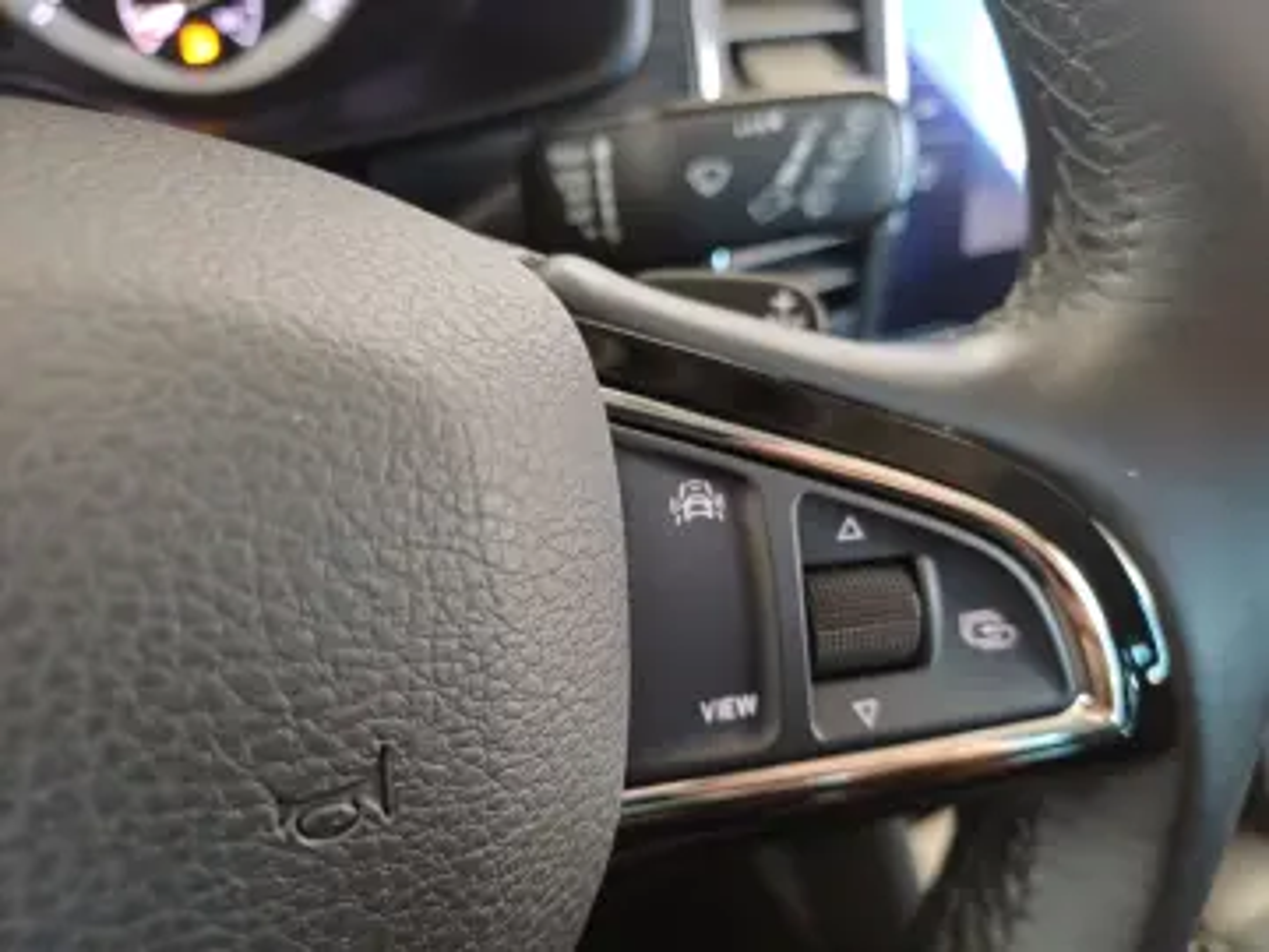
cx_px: 634
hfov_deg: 69.4
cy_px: 476
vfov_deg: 54.9
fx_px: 916
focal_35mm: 25
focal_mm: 4.65
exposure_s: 1/25
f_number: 1.8
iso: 400
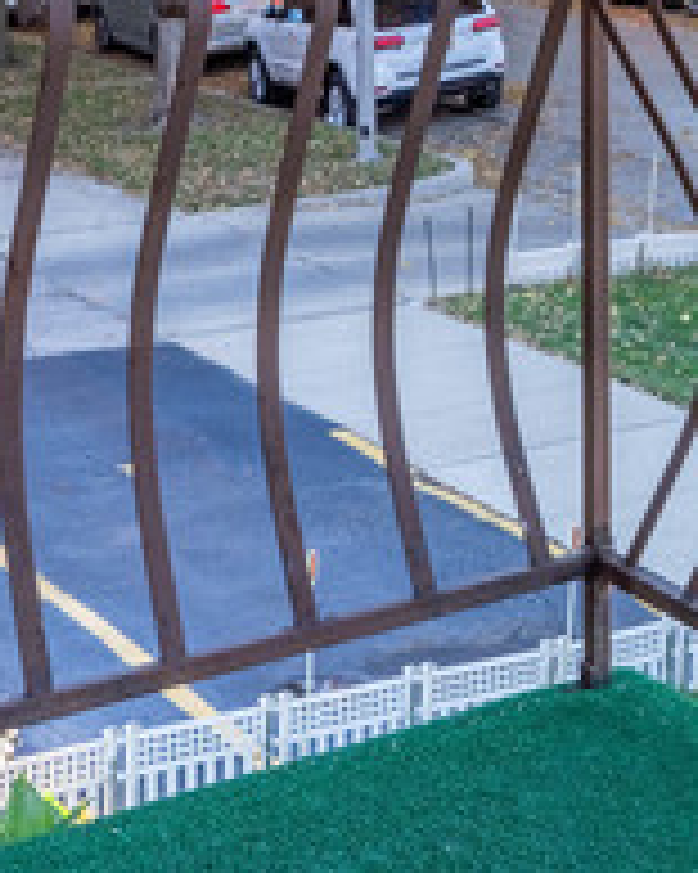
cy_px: -369
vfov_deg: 19.3
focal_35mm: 89
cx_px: 1130
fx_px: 2300
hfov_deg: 15.5
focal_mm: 17
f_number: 9
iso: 125
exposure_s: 1/1000
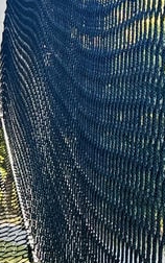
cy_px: 151
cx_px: -255
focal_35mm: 121
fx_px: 869
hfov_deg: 9.4
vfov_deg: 17.2
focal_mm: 6.76
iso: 80
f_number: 1.78
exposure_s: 1/312
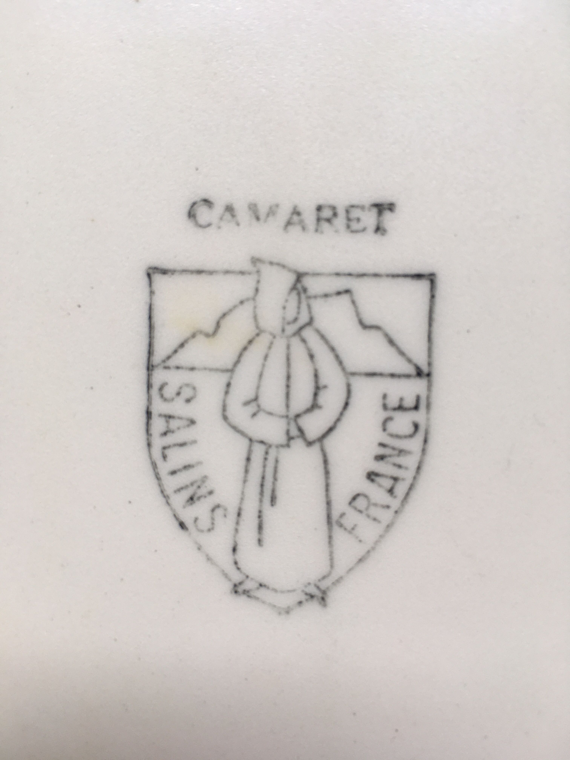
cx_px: 285
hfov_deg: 48.2
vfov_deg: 61.7
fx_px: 637
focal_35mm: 29
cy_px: 380
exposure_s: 1/103
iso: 25
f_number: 2.2
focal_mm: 4.15
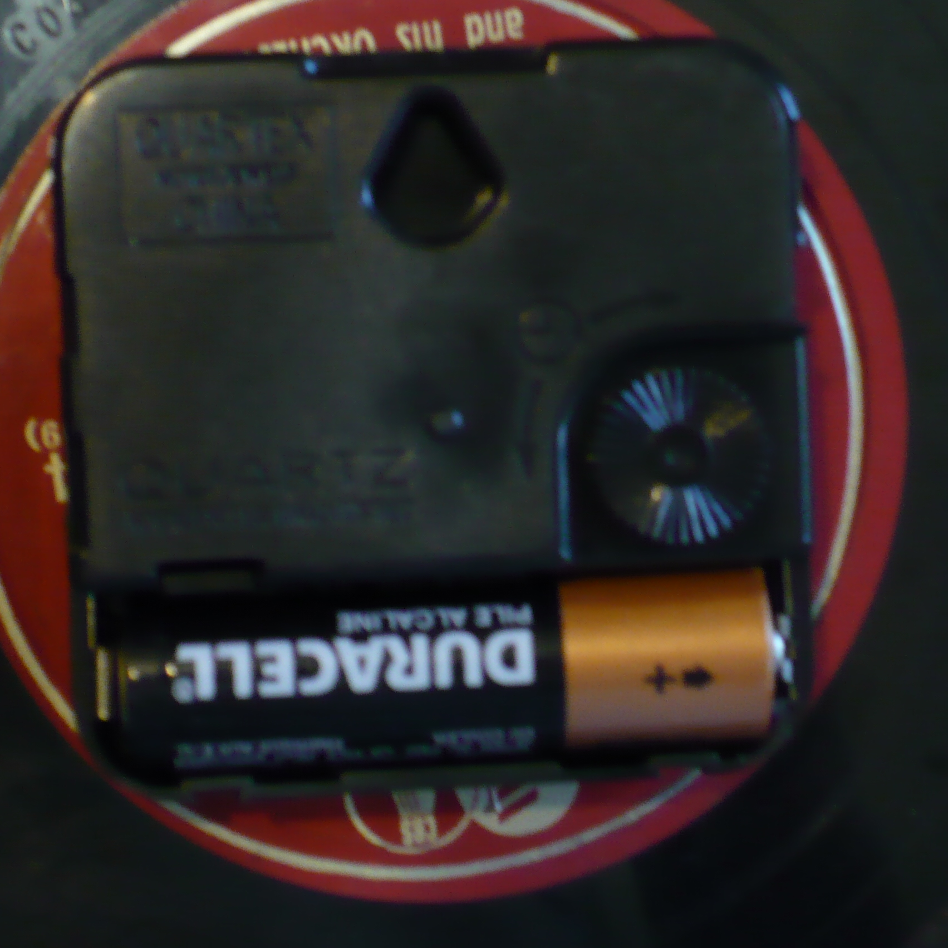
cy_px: 446
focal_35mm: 110
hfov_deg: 15.8
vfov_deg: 15.8
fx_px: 3408
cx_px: 468
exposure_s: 1/8
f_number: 3.2
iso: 200
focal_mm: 11.4
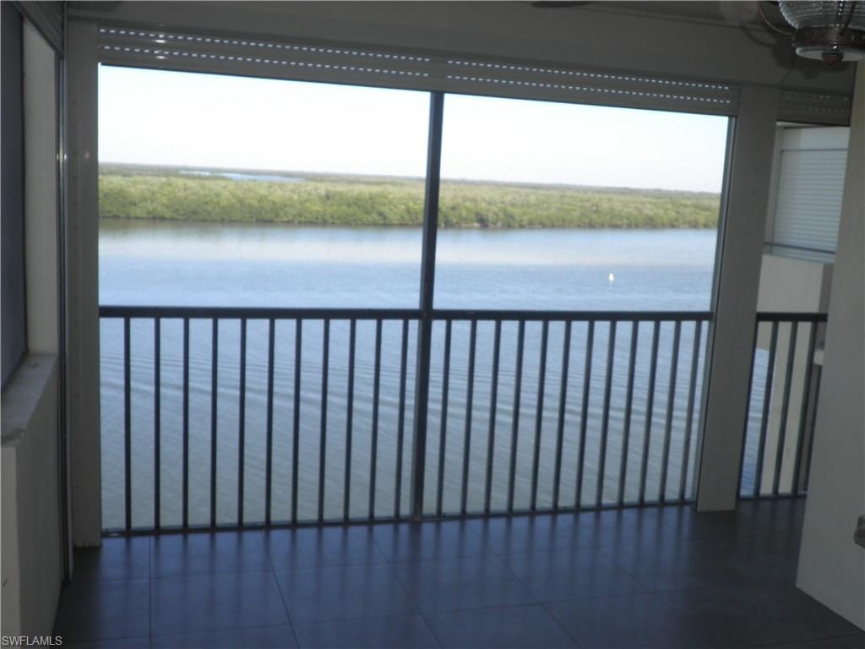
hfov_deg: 47.9
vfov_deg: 36.8
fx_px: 975
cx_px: 432
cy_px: 324
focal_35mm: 39
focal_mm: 7
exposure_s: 1/200
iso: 64
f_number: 4
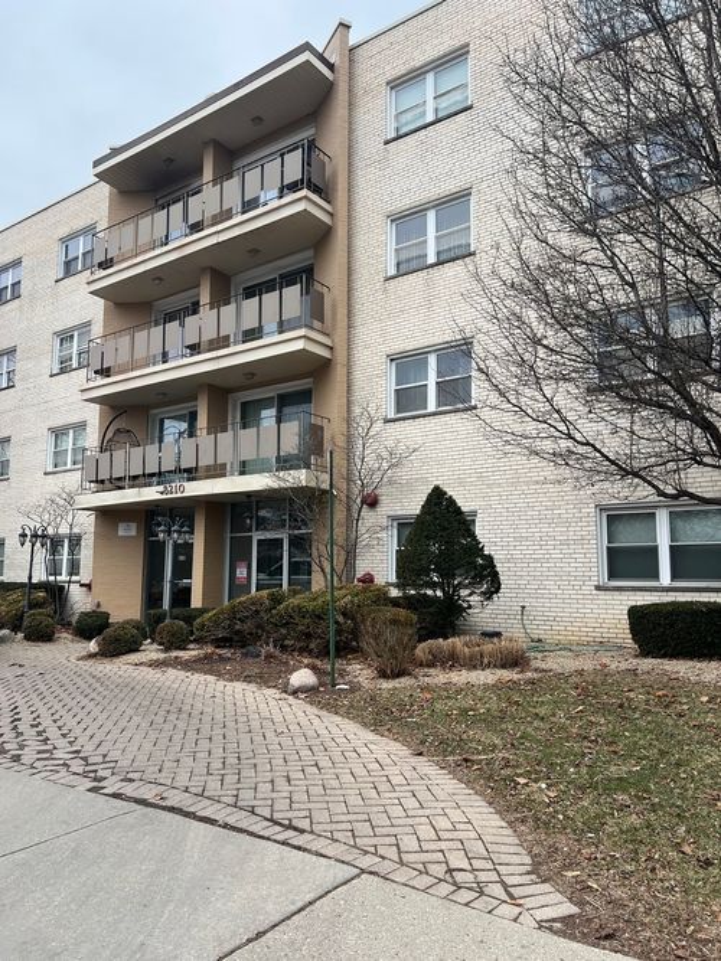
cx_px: 360
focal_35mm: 26
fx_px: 722
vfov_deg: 67.3
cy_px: 480
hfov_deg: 53.0
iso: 50
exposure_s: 1/1553
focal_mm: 5.7
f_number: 1.5
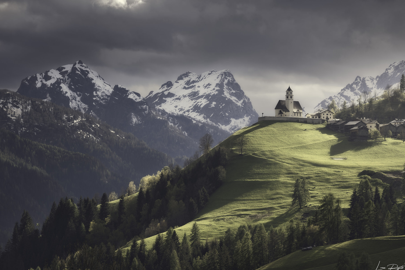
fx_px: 1733
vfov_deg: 8.9
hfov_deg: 13.3
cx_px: 202
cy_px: 138
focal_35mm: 154
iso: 100
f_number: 8
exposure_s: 1/160
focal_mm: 150
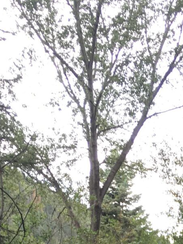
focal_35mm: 124
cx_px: 234
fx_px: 874
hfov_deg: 11.6
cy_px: 484
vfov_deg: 13.6
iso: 32
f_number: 2.2
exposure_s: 1/120
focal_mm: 4.15
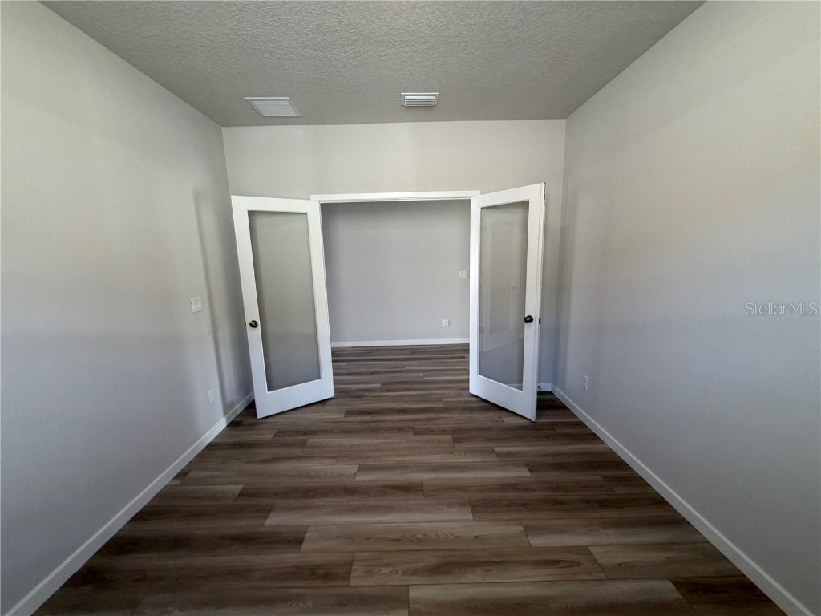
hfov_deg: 102.1
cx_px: 410
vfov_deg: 85.7
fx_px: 332
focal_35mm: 14
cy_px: 308
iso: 200
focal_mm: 2.22
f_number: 2.2
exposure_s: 1/120
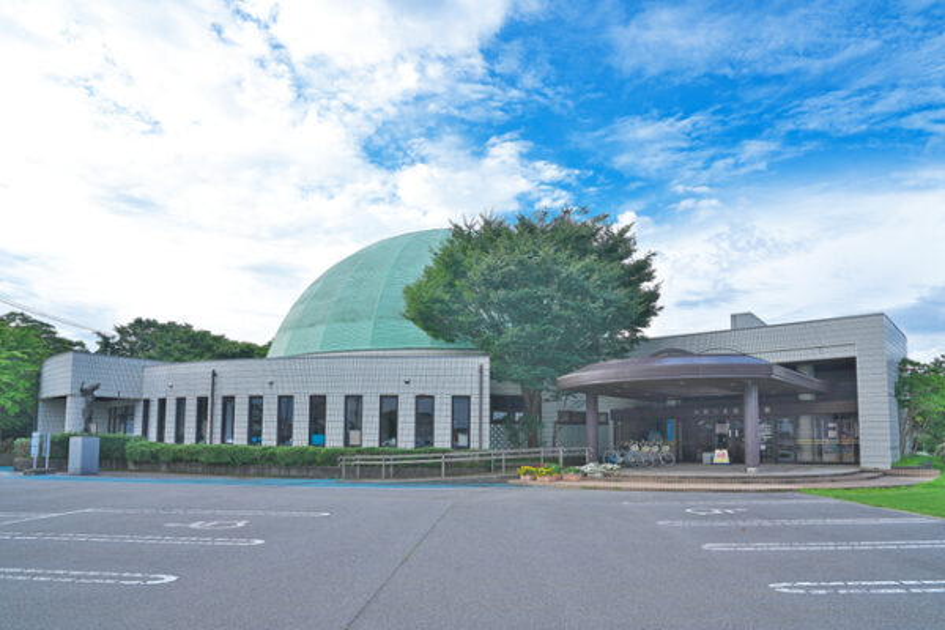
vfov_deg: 49.6
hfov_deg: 69.4
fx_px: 682
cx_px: 472
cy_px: 315
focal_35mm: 26
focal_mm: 26
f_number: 10
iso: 100
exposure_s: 1/100
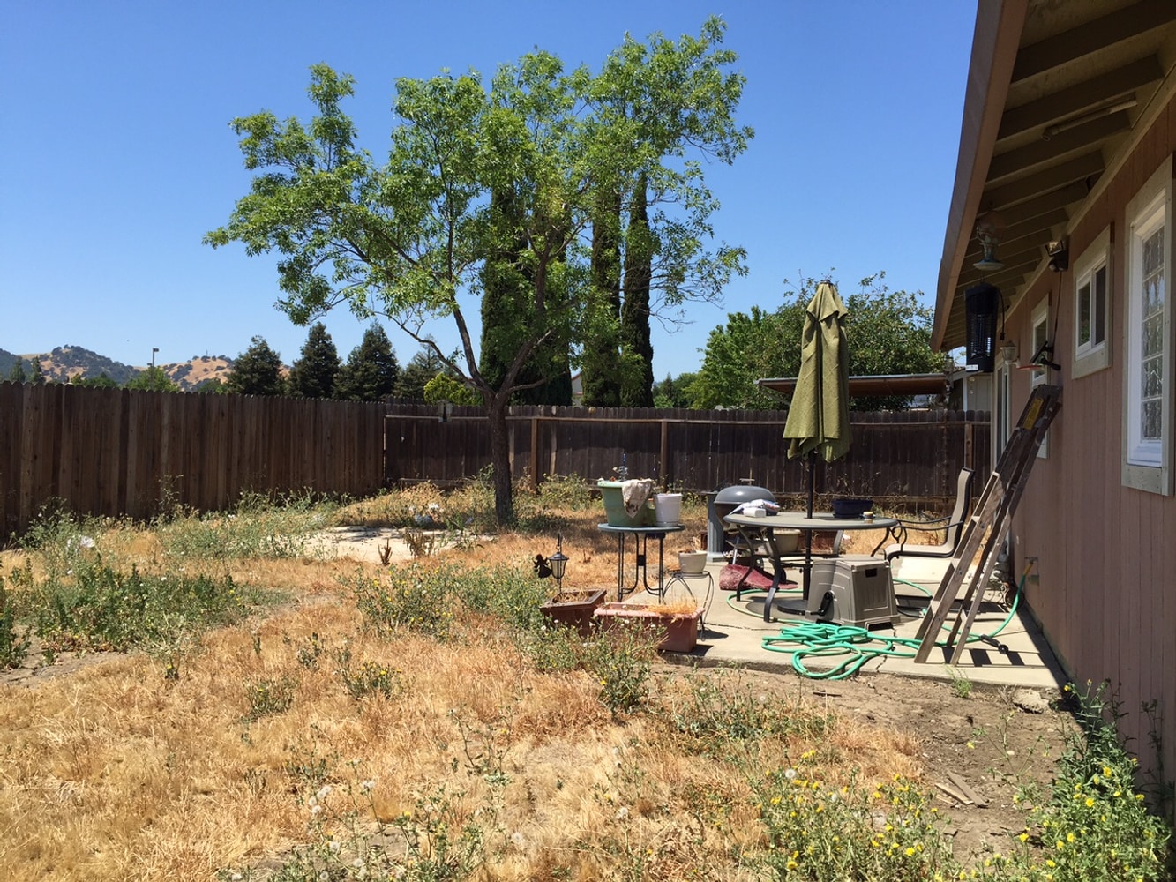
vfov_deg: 48.2
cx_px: 588
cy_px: 441
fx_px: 985
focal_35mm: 29
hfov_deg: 61.7
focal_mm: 4.15
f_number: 2.2
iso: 32
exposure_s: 1/1647
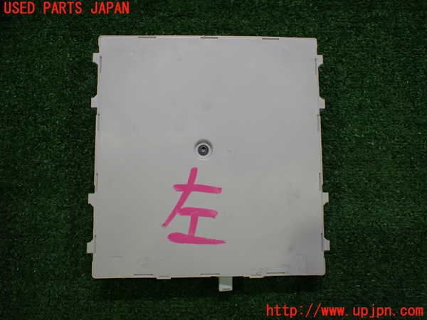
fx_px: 370
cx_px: 214
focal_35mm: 30
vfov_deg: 46.8
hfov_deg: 60.0
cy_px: 160
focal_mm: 5.4
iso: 250
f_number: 2.3
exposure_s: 1/125
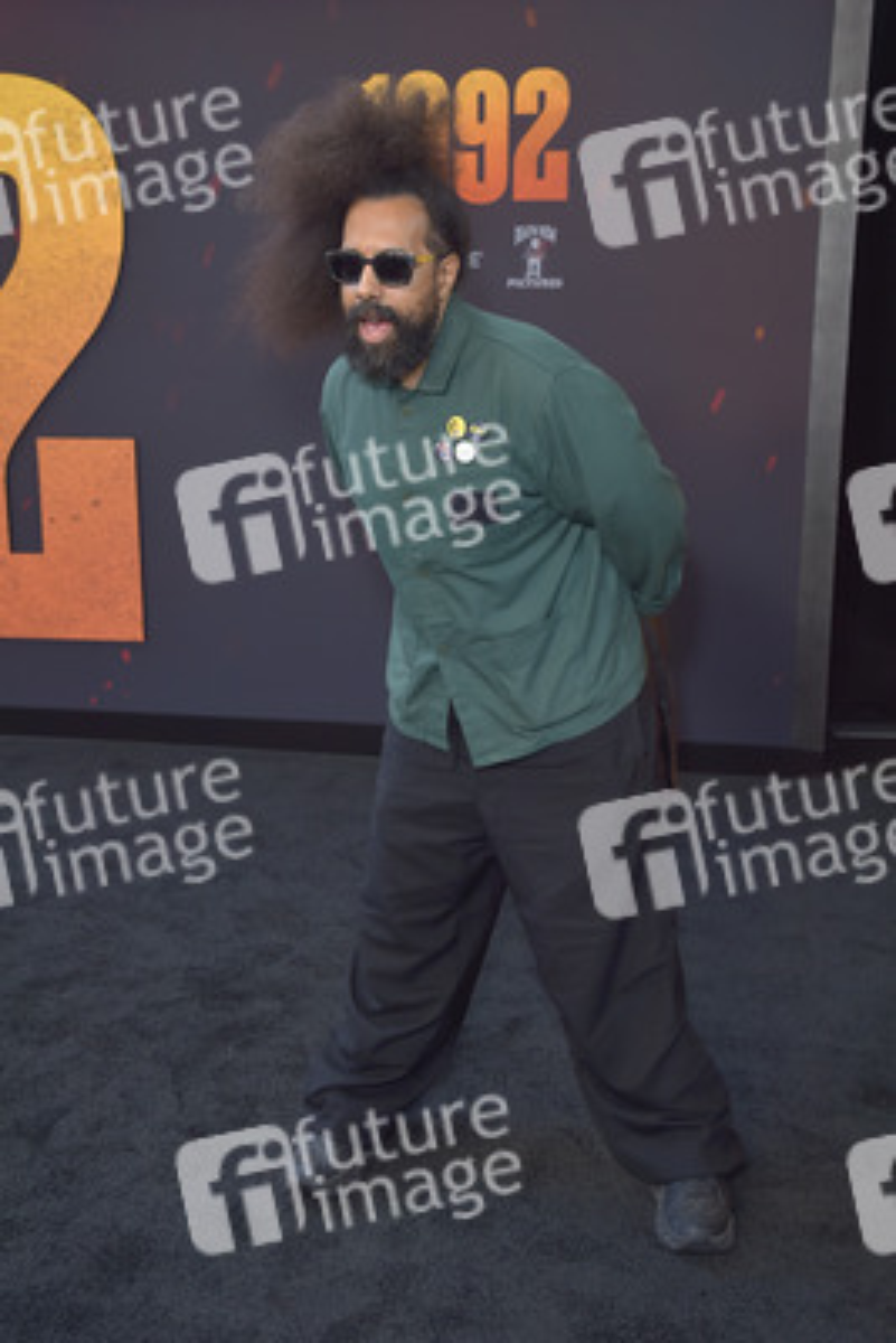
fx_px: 1417
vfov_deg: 50.7
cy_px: 672
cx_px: 448
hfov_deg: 35.1
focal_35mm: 38
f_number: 6.3
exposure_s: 1/250
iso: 640
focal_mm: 38
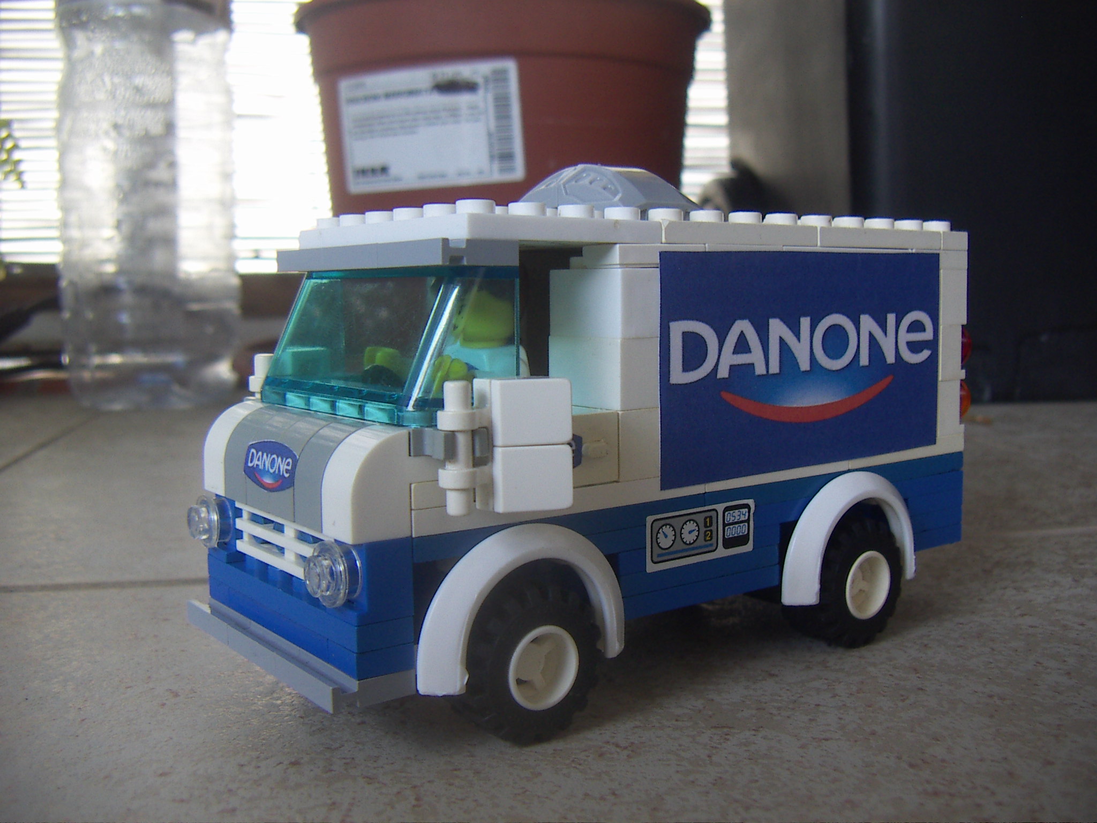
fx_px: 1204
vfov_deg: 37.7
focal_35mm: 38
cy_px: 412
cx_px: 548
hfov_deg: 49.0
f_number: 2.8
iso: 50
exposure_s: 1/80
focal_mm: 5.1
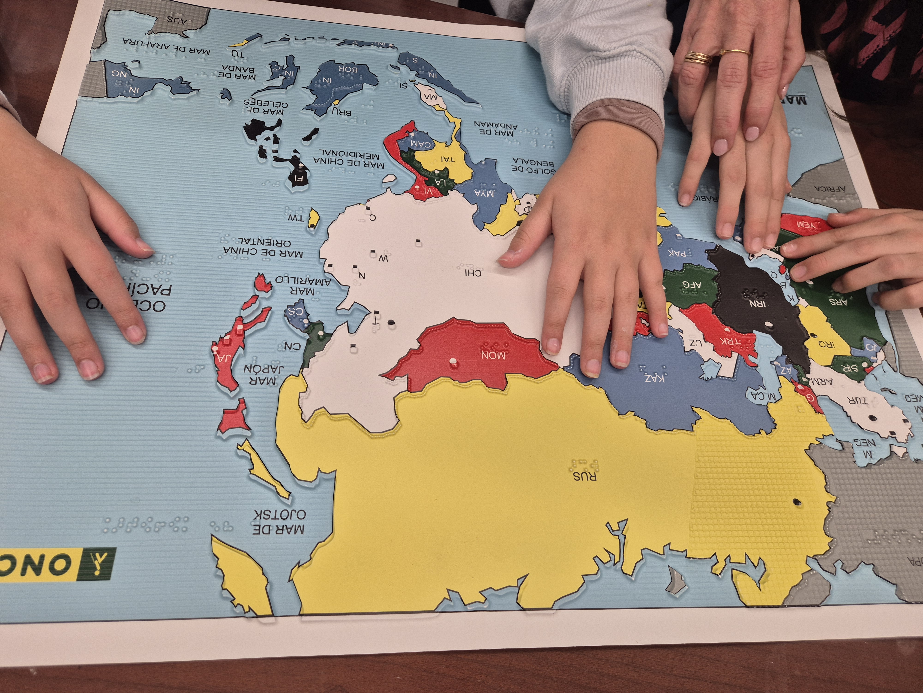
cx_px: 462
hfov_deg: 73.9
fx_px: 613
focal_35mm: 23
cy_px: 346
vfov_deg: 58.9
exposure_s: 1/100
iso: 64
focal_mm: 5.4
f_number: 1.8
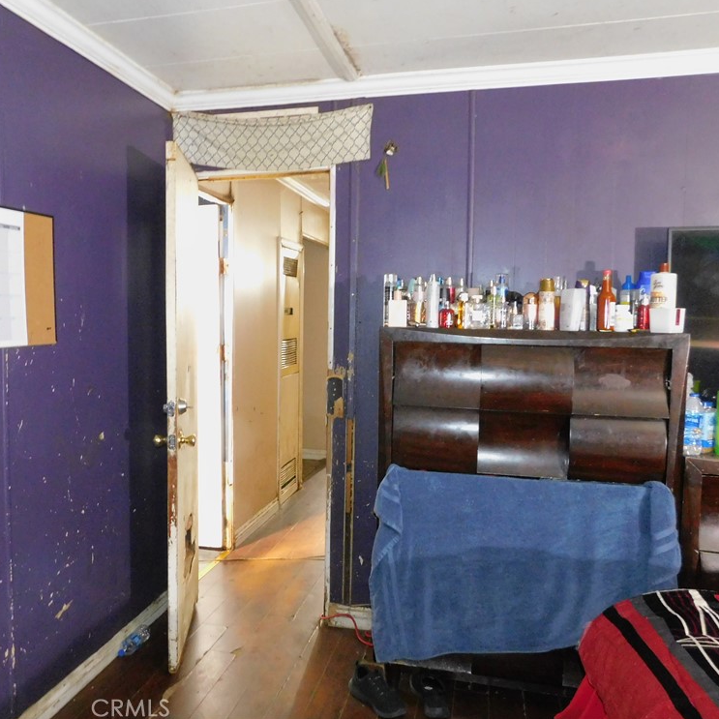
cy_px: 350
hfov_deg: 57.1
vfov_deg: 57.3
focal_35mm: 28
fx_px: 658
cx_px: 307
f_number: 3
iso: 800
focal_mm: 4
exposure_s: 1/5
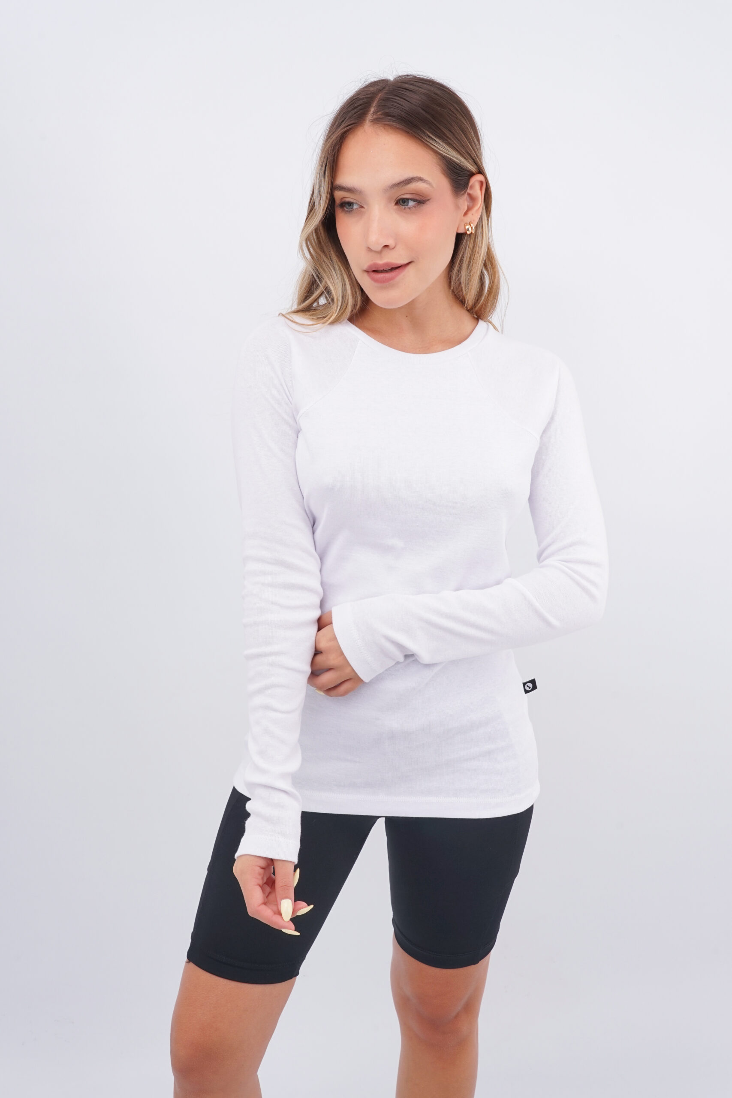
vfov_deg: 45.4
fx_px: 1311
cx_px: 366
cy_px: 549
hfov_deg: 31.2
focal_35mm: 43
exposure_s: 1/125
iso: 160
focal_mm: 43
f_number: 14
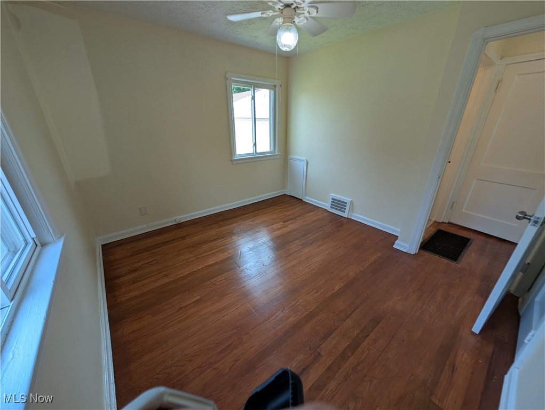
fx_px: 189
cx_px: 272
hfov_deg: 110.5
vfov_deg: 94.6
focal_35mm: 12
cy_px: 205
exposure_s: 1/128
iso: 45
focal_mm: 2.02
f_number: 1.7
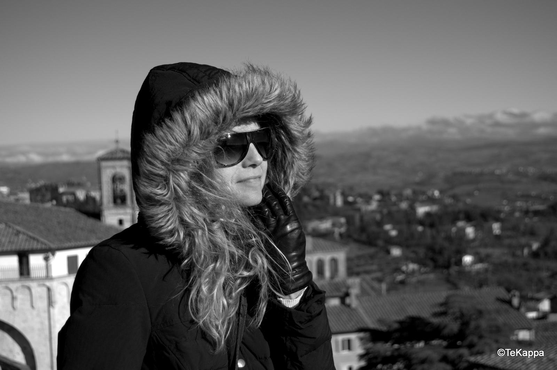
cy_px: 185
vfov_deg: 21.5
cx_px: 278
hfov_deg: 31.9
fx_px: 973
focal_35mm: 63
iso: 200
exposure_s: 1/1000
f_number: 5
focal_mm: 42
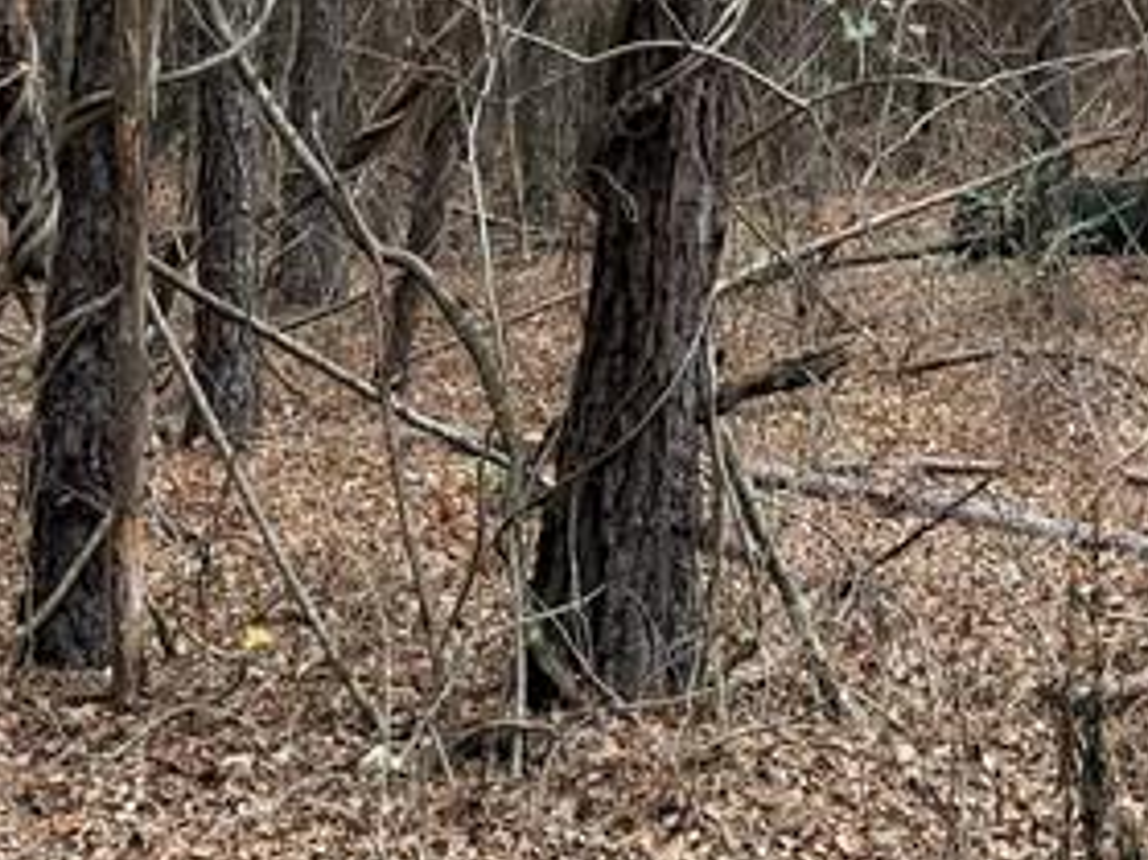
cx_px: 1136
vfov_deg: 14.8
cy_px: -667
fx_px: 2917
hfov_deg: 21.5
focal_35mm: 88
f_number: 1.78
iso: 80
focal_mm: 6.76
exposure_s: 1/176
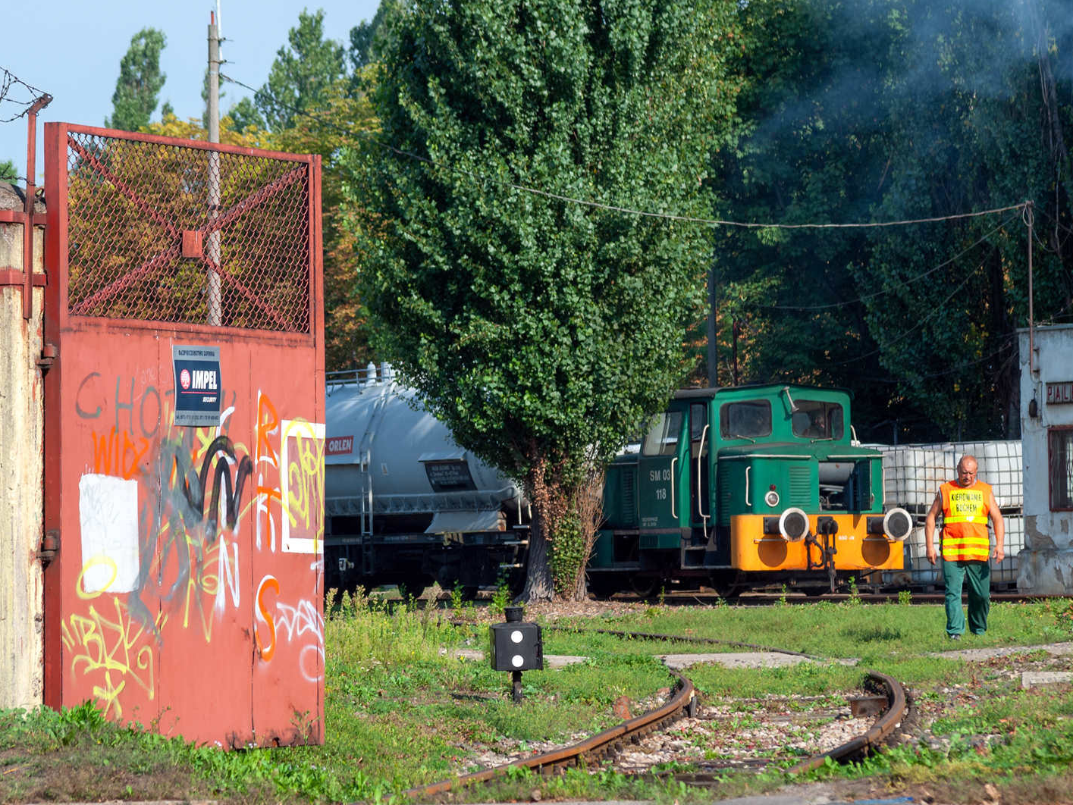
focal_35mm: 150
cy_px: 403
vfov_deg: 9.9
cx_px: 484
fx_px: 4651
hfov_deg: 13.2
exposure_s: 1/320
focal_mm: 92
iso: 100
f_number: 7.1
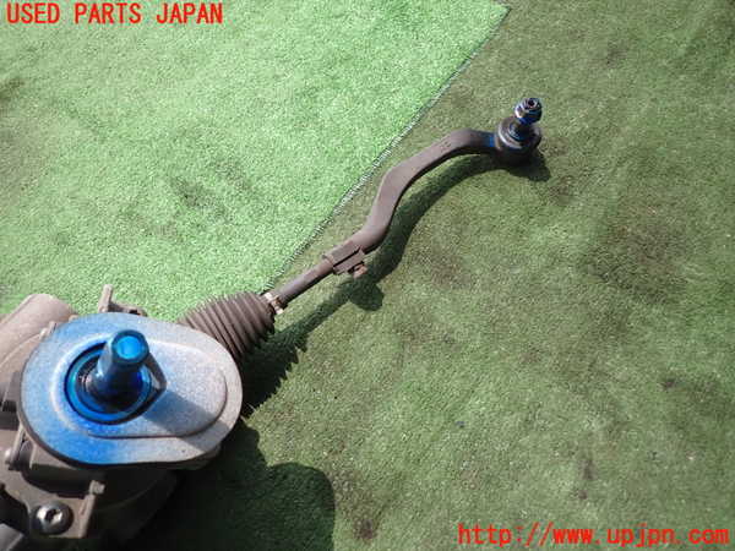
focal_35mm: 25
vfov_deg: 54.9
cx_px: 368
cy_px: 276
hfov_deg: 69.4
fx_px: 531
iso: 100
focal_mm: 4.5
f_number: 5.6
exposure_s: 1/160
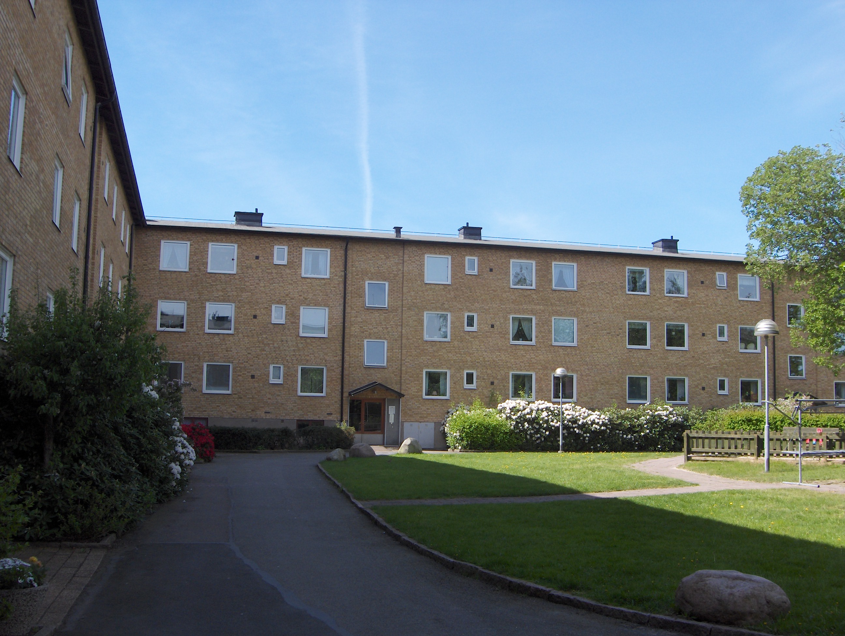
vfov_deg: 36.9
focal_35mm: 39
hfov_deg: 47.8
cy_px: 318
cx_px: 422
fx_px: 953
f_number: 4.8
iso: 100
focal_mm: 8
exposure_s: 1/336
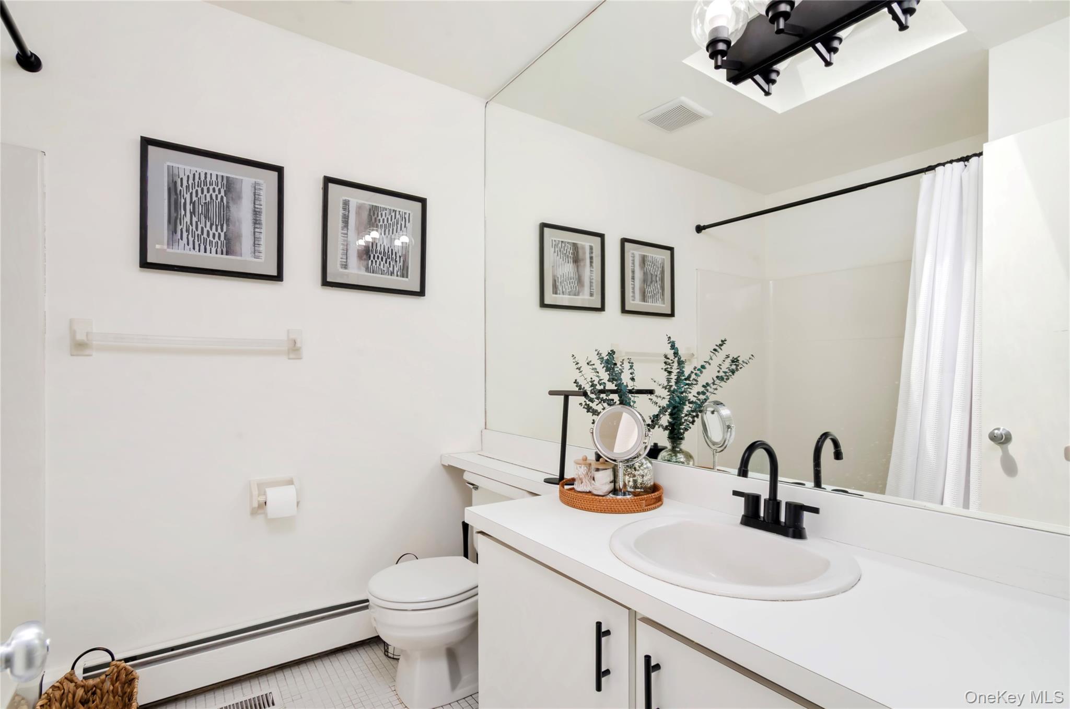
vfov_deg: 71.8
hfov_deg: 95.1
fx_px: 489
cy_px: 354
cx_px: 535
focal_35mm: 16
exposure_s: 1/20
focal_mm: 11
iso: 400
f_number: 8
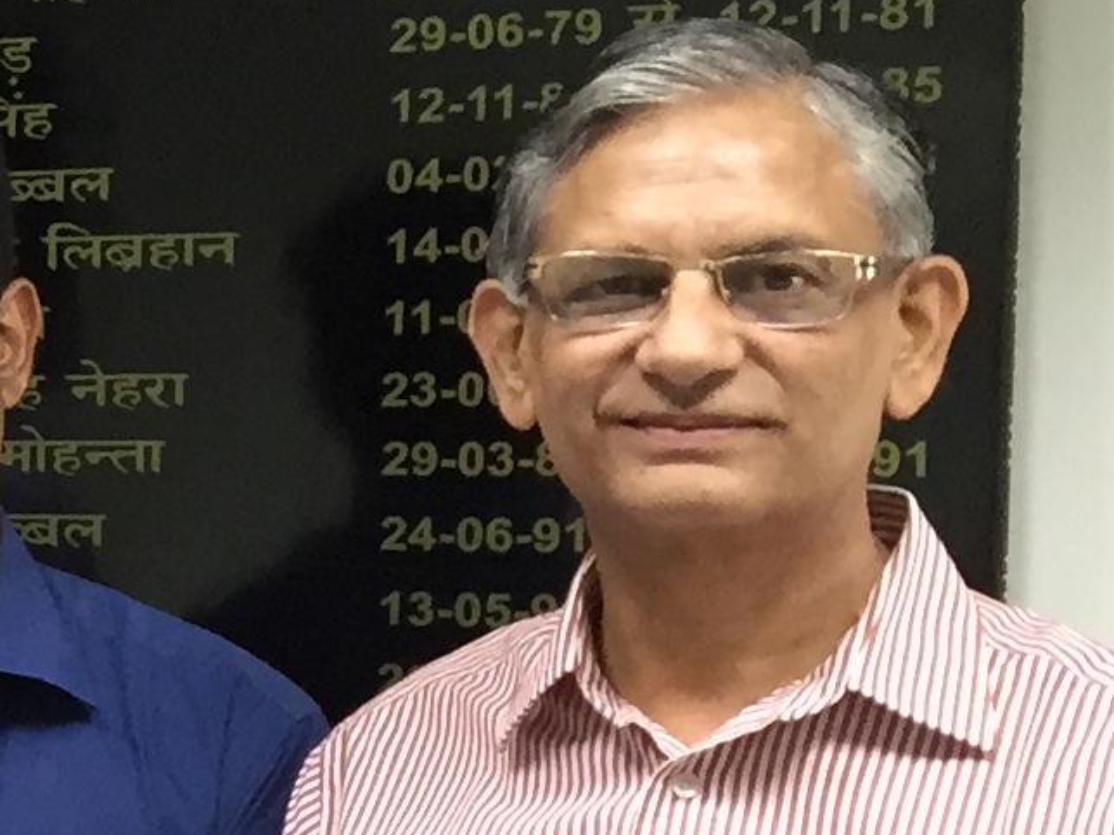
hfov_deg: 11.7
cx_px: -1273
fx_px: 4731
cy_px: 762
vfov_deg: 10.0
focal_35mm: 147
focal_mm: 4.15
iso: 80
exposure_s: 1/30
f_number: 2.2
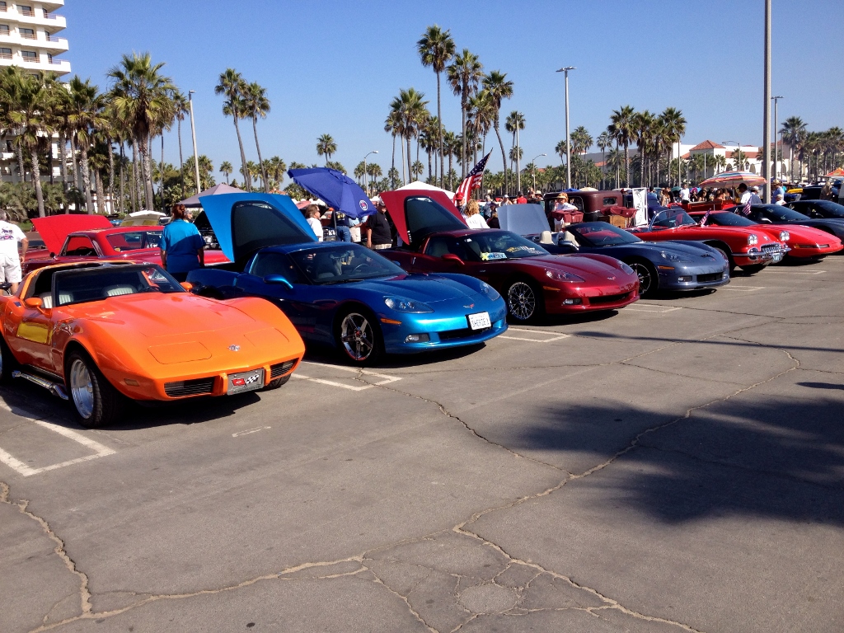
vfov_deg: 40.7
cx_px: 422
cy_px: 316
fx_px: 853
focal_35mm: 35
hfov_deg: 52.6
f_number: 2.4
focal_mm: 4.28
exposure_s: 1/1416
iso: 50
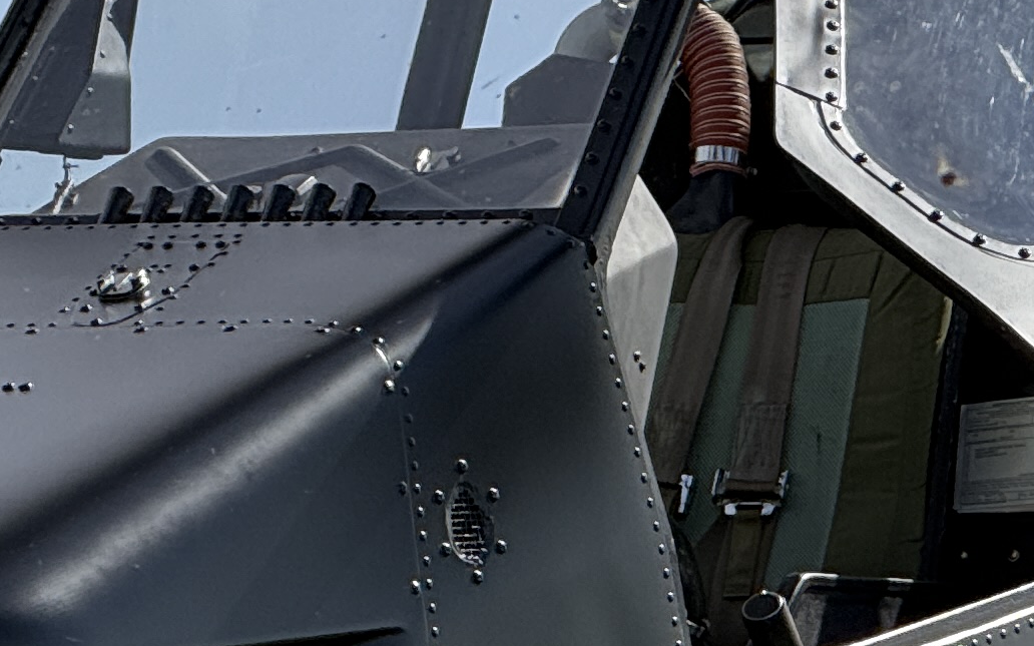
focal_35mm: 497
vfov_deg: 2.6
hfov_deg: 4.2
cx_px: 1202
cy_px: 715
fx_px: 14005
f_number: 2.8
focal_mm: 15.66
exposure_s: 1/1689
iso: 80
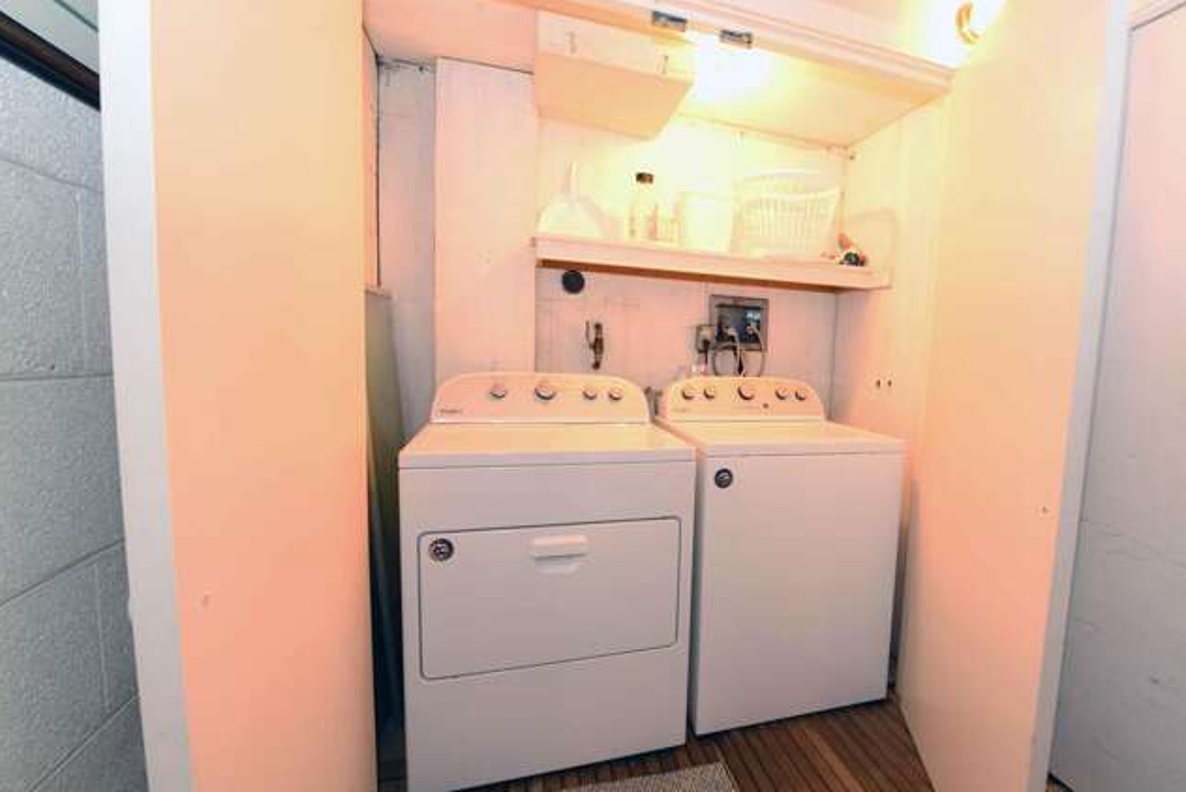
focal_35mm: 17
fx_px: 560
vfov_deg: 70.4
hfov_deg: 92.0
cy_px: 417
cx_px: 715
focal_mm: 14
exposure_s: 1/15
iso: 1000
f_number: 7.1
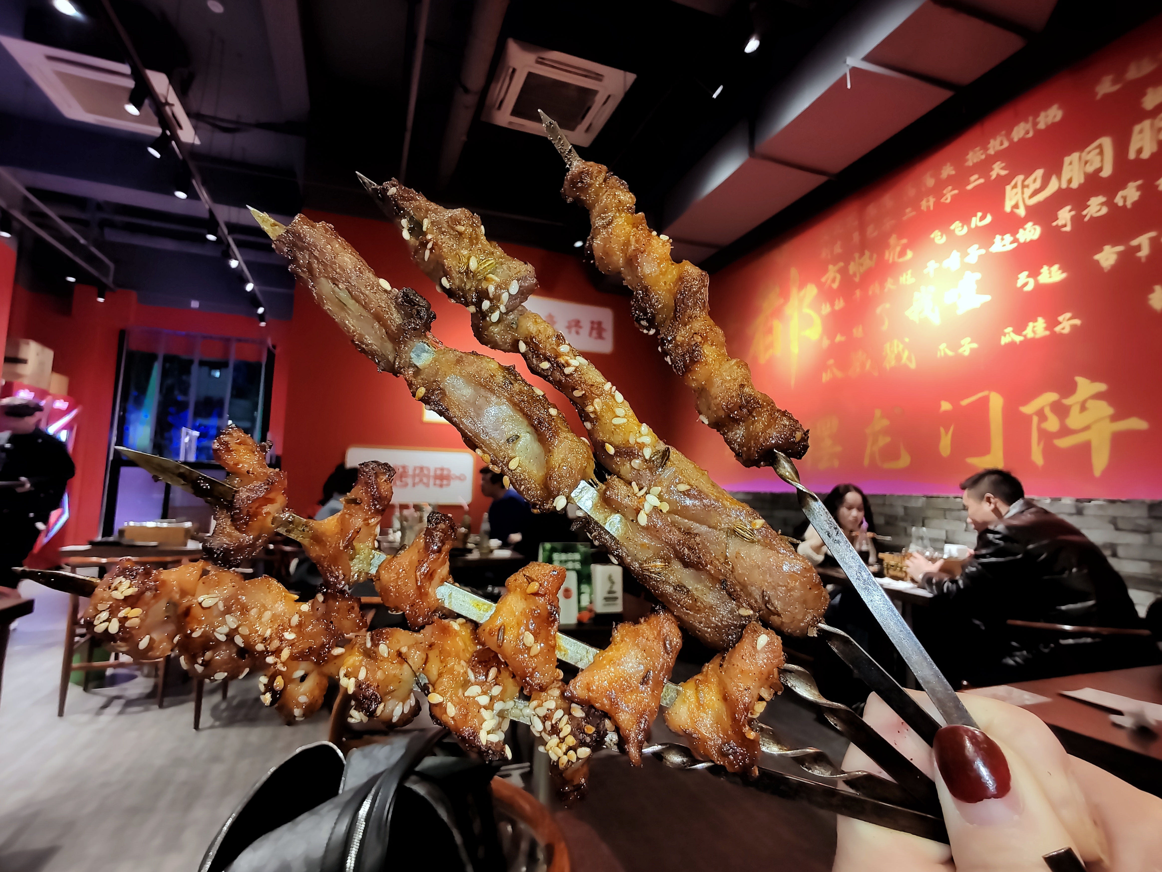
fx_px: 571
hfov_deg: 91.0
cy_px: 436
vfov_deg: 74.8
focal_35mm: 17
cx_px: 581
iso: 285
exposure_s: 1/40
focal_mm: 2.25
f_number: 2.2
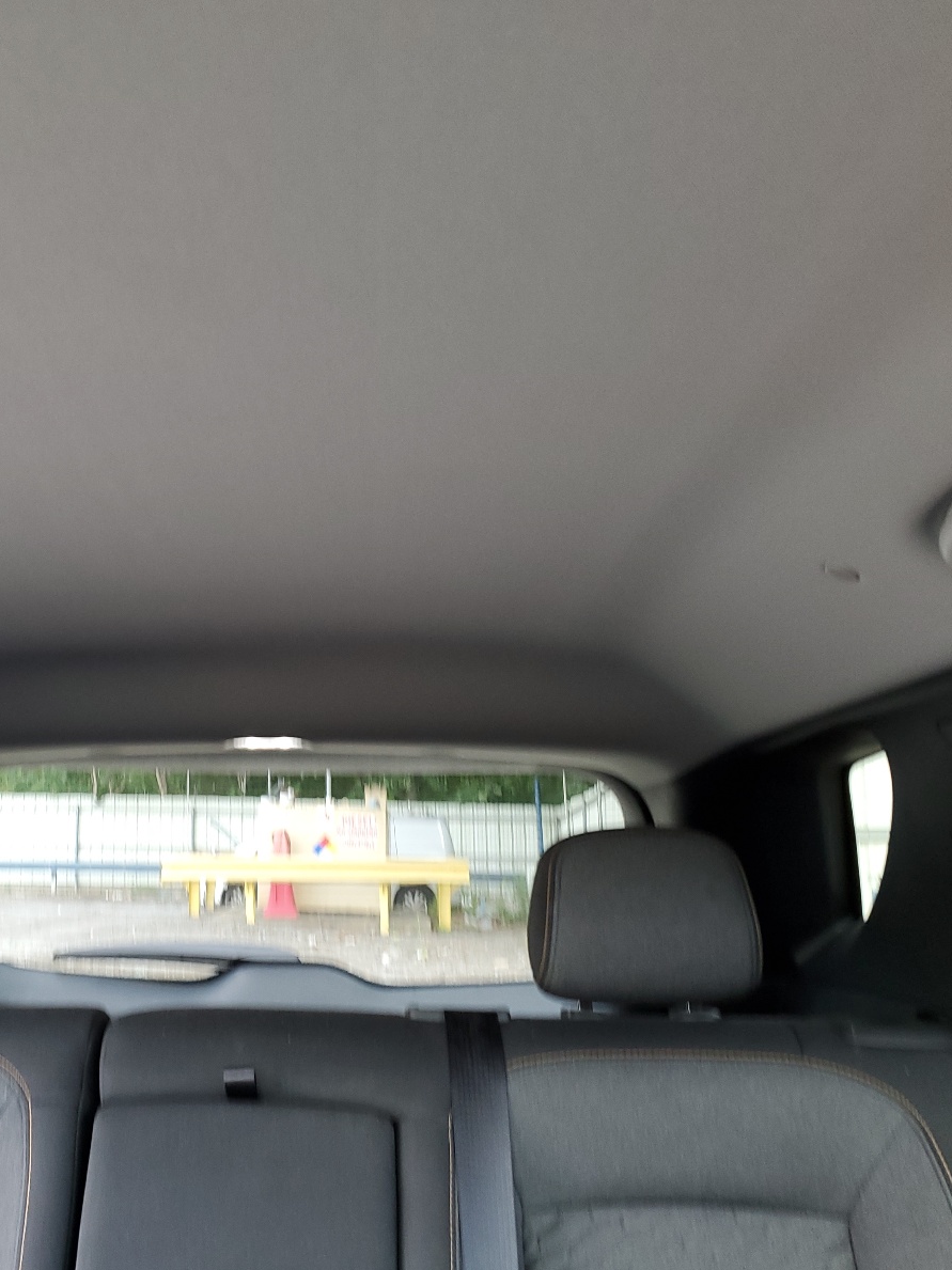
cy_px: 634
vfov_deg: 52.6
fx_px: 1284
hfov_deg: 39.2
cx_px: 204
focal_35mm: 35
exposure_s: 1/60.2
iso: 76
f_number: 1.5
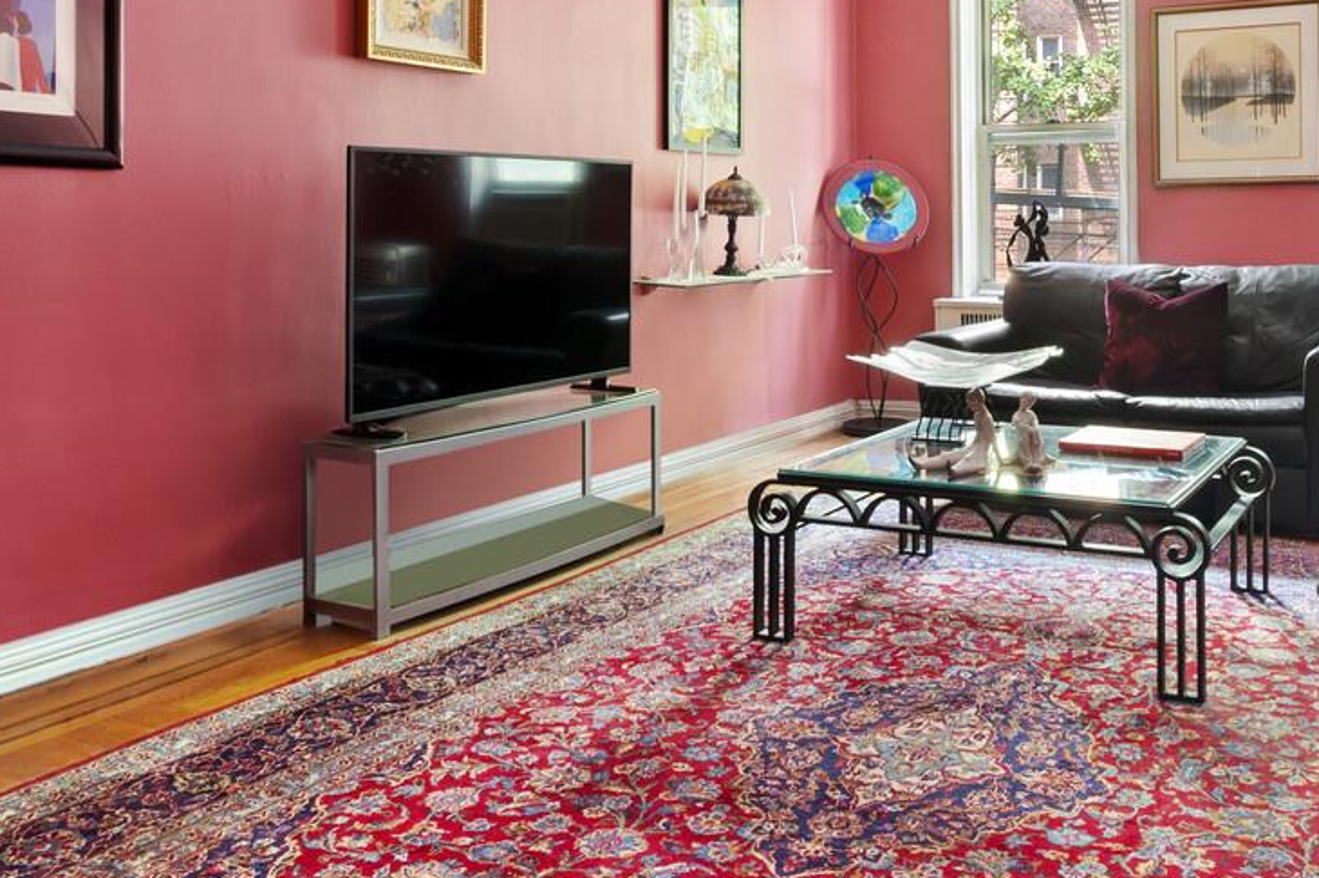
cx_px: 869
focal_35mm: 37
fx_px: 1355
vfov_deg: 34.9
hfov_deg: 51.0
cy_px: 188
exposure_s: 5
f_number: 11
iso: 400
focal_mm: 12
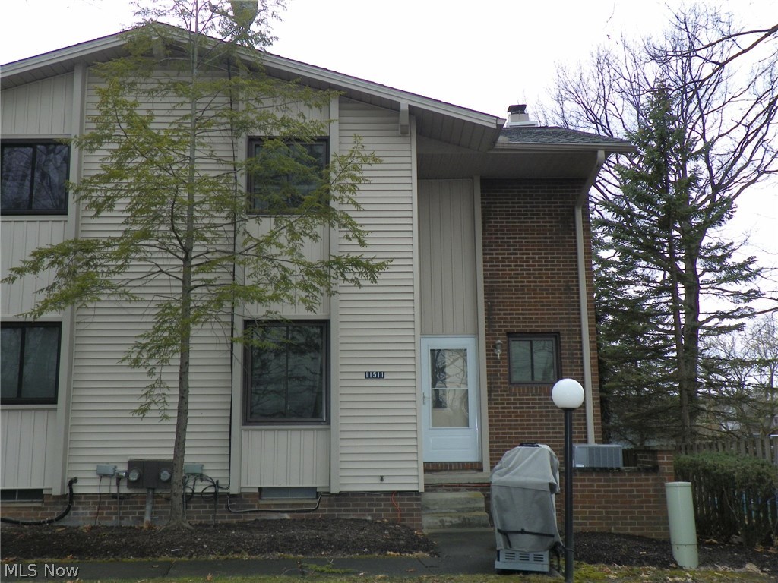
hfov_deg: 47.9
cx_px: 389
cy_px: 292
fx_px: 877
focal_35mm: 39
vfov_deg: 36.8
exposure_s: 1/200
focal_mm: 6.9
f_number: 3.2
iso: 64
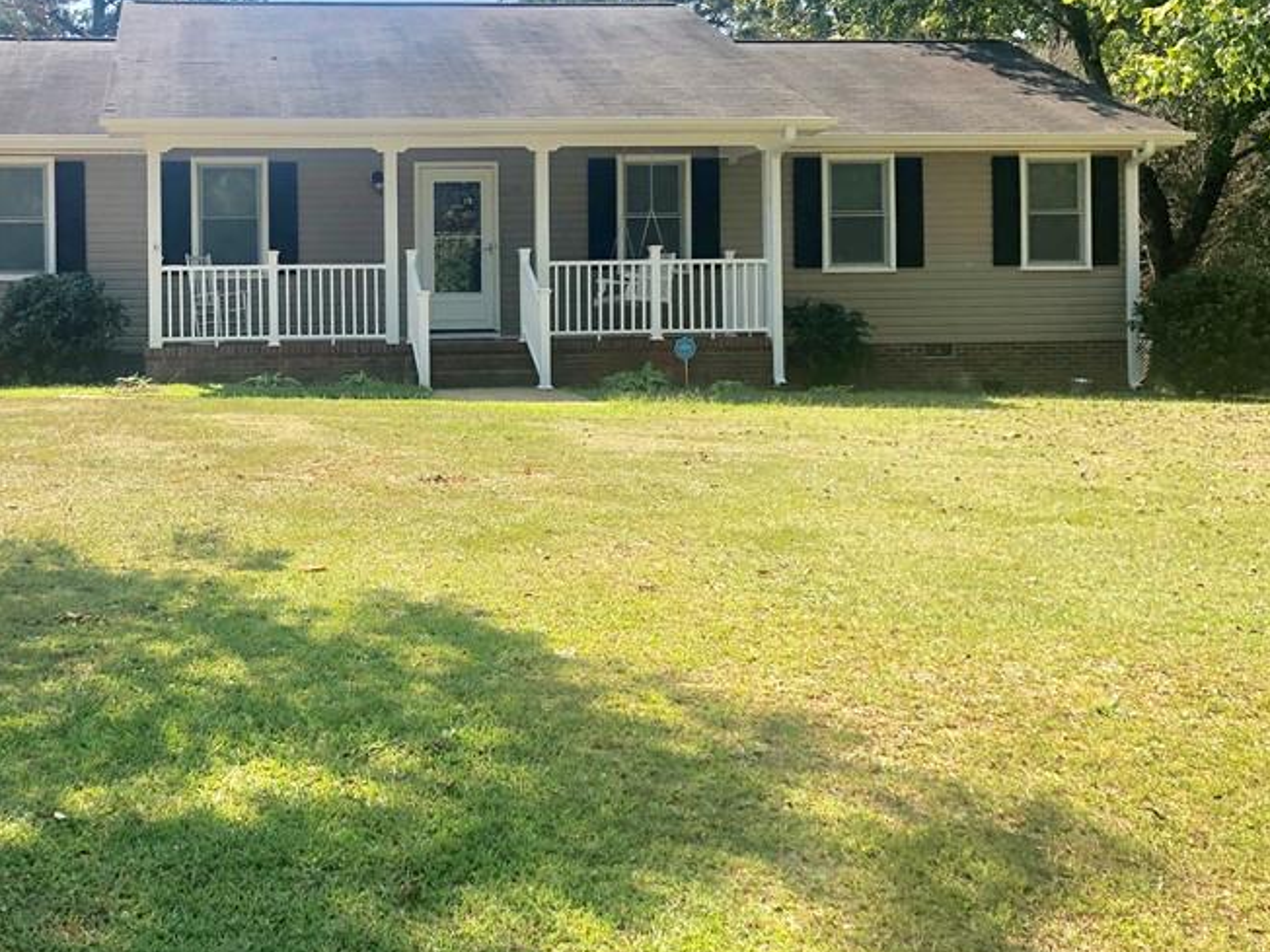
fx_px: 1614
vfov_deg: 32.6
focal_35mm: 44
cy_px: 321
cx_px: 339
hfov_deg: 41.8
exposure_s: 1/1021
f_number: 1.8
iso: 20
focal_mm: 4
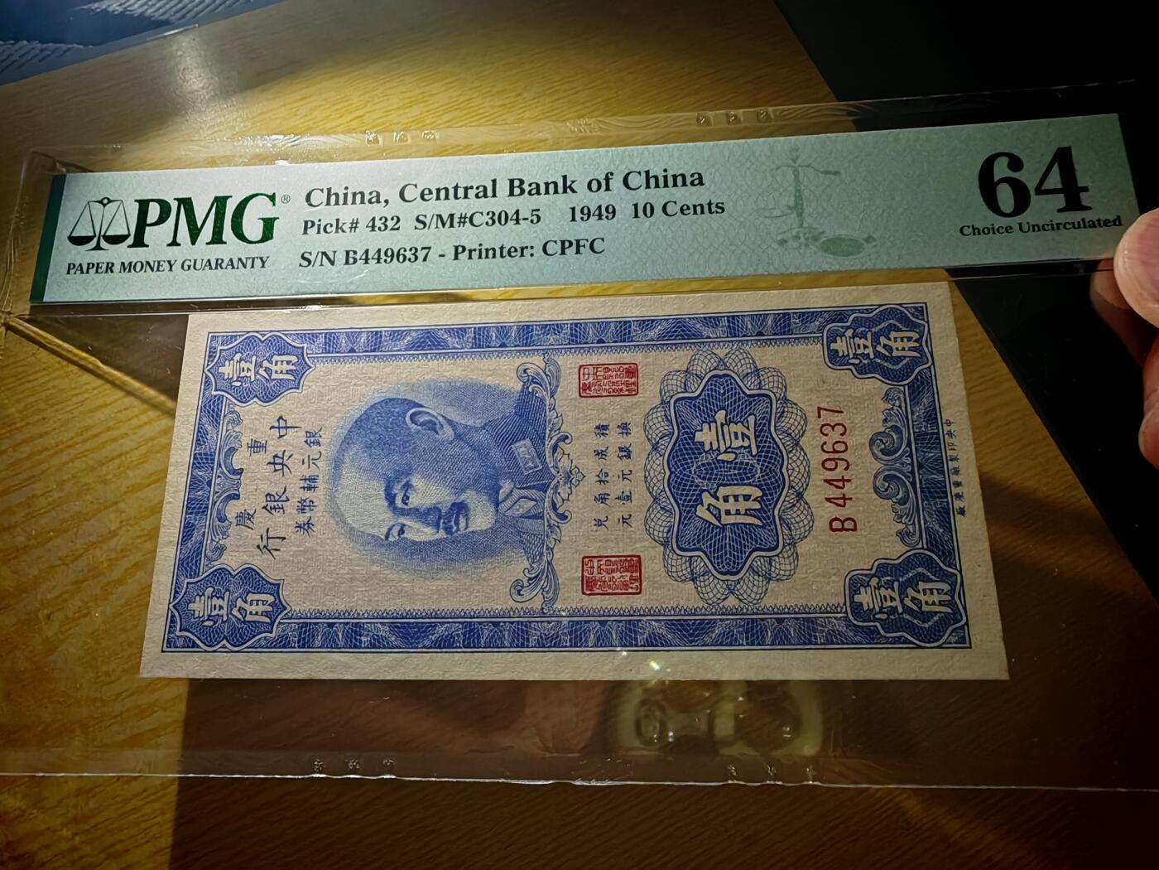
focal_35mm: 26
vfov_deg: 53.1
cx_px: 580
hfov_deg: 67.3
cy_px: 435
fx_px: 871
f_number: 2
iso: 320
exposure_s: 1/33
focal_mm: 1.82
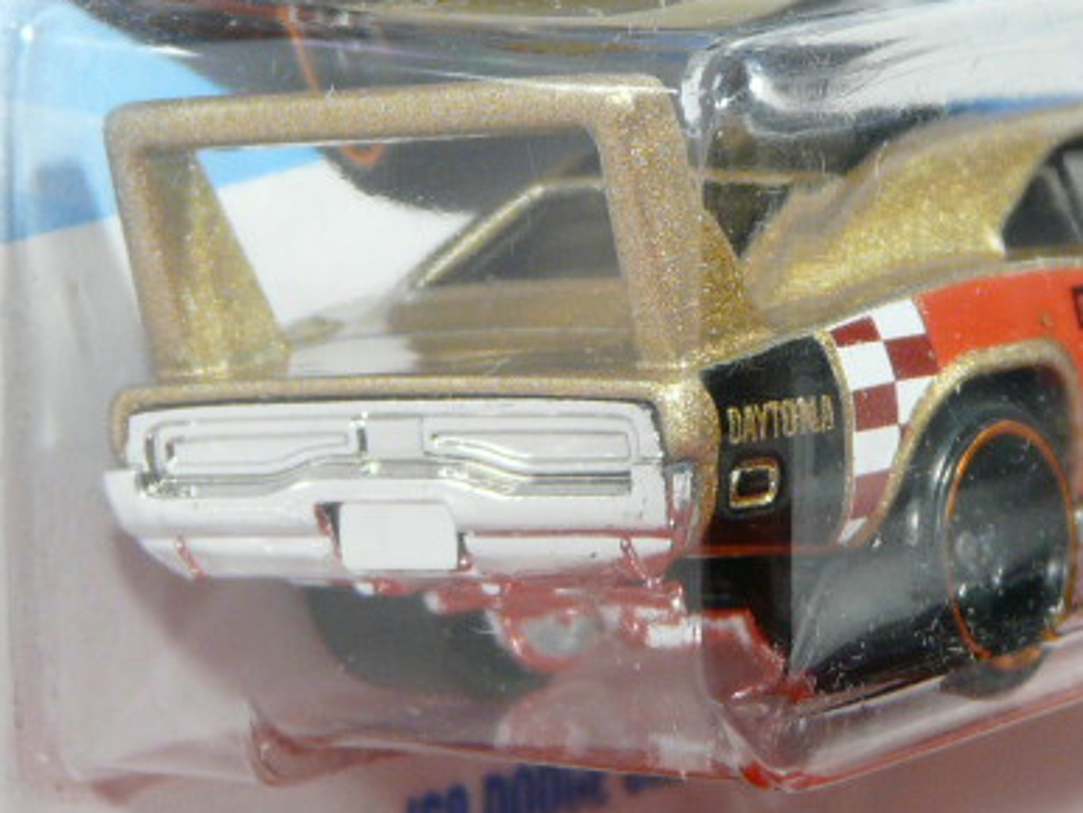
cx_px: 842
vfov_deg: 9.1
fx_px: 5134
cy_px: 255
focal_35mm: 164
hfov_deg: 12.0
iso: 160
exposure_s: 1/50
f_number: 3.2
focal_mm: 10.2
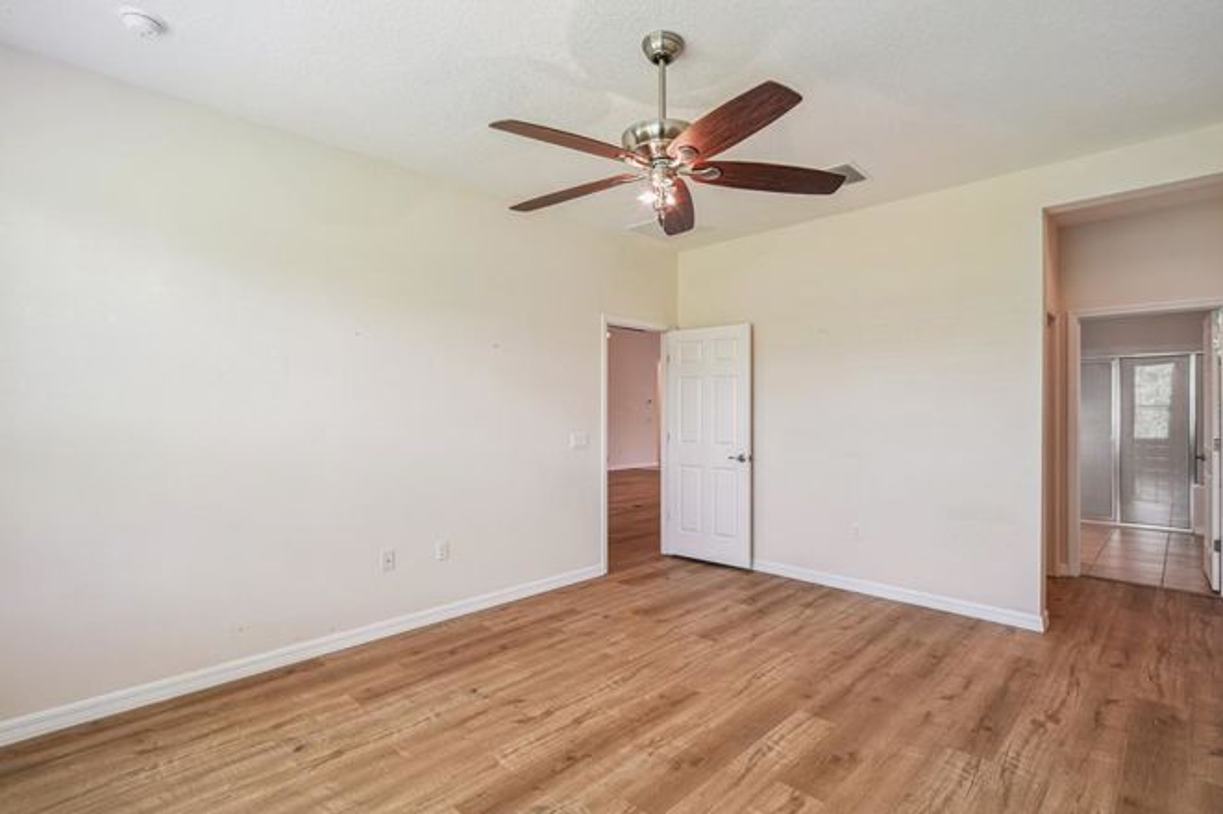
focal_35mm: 16
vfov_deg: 73.7
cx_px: 637
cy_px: 404
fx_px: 543
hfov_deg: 96.7
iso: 100
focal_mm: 10
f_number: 7.1
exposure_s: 1/20
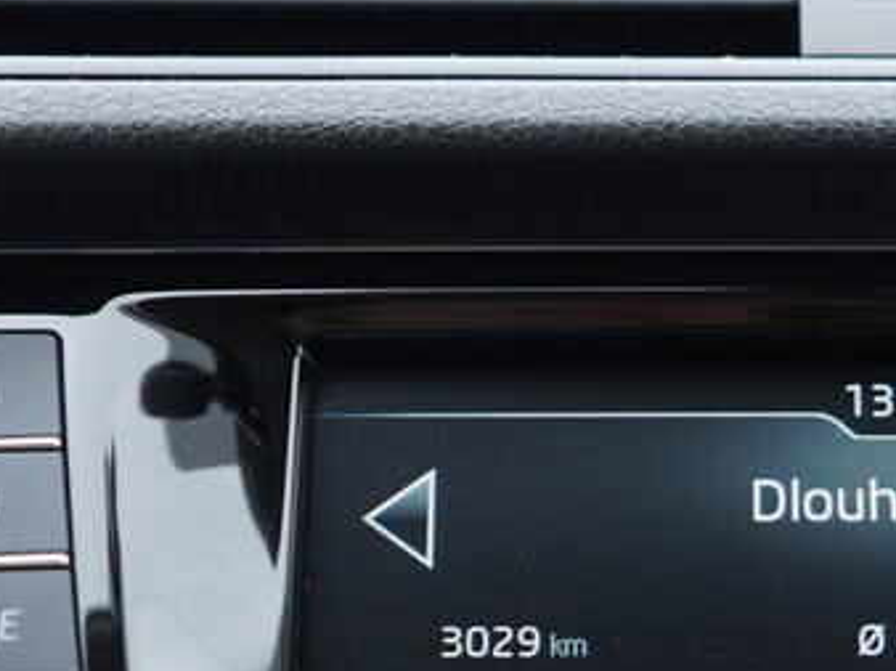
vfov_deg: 13.8
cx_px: 875
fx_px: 2716
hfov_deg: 18.3
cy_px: 757
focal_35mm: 105
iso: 200
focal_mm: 24
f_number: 2.8
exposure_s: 1/40
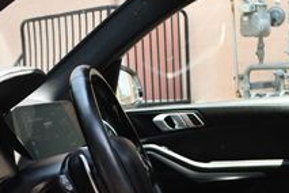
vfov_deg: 15.9
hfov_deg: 24.7
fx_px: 650
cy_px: 256
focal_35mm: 81
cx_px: 228
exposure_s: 1/250
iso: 400
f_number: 5
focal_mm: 18
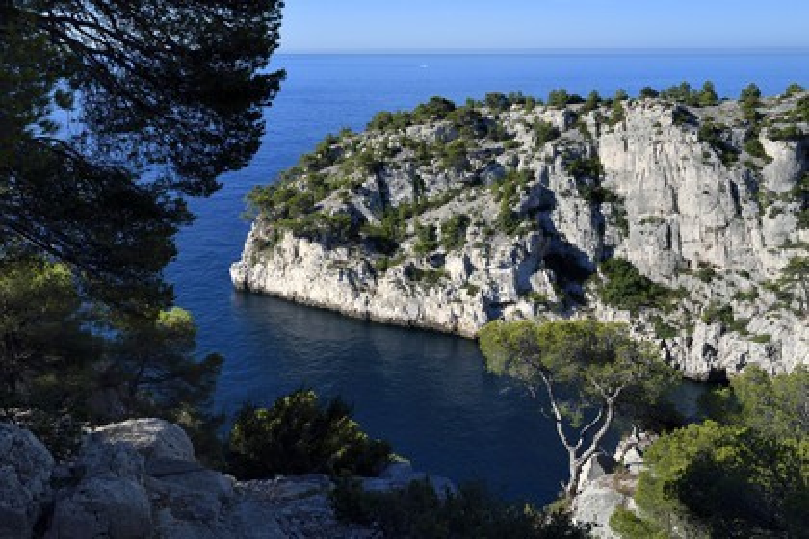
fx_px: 809
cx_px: 404
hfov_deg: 53.1
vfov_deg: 36.9
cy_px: 270
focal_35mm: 36
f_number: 13
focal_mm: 36
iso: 200
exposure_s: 1/250
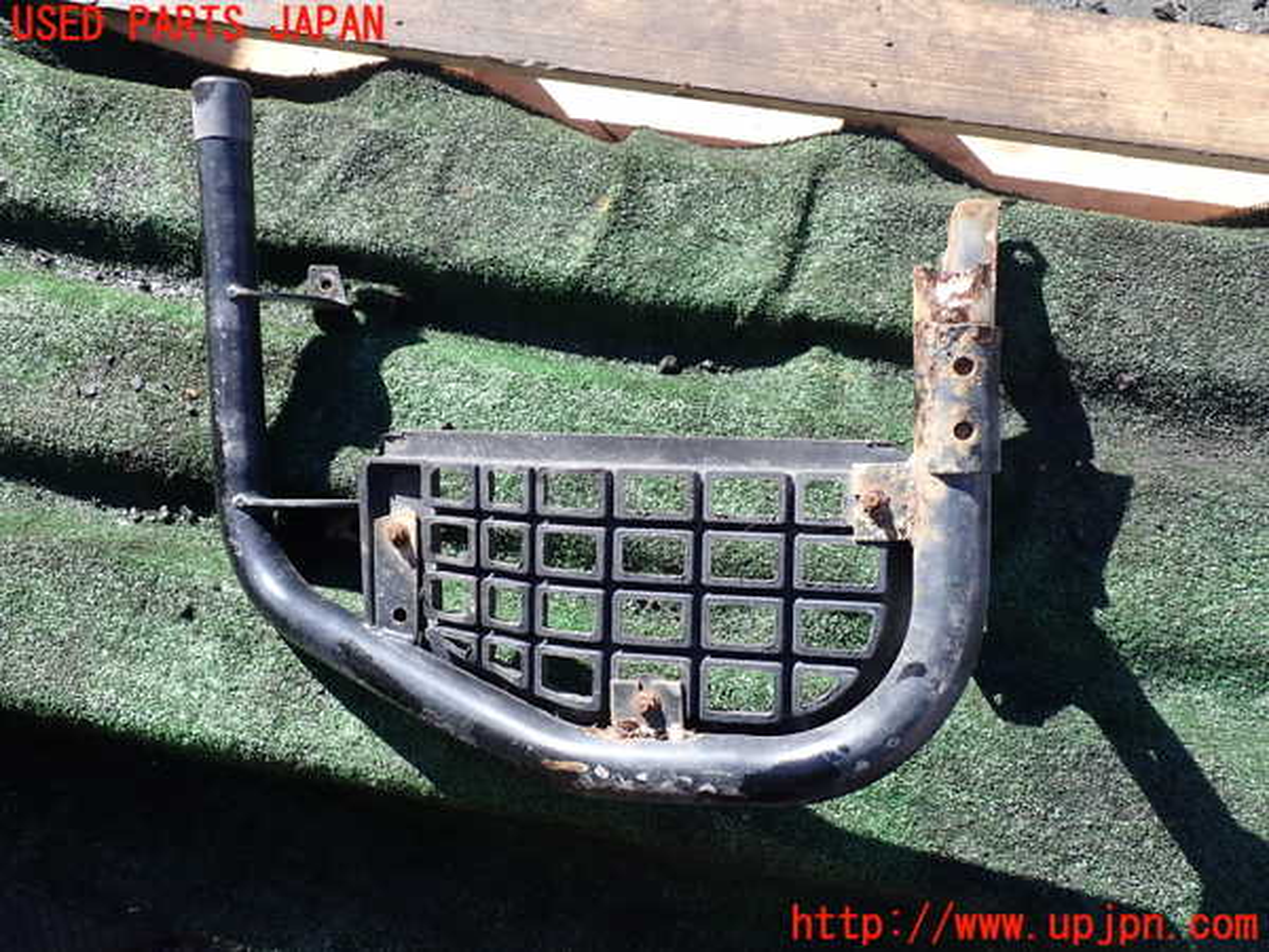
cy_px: 476
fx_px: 1100
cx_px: 634
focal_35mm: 30
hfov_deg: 60.0
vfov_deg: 46.8
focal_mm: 5.4
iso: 100
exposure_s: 1/320
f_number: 3.2
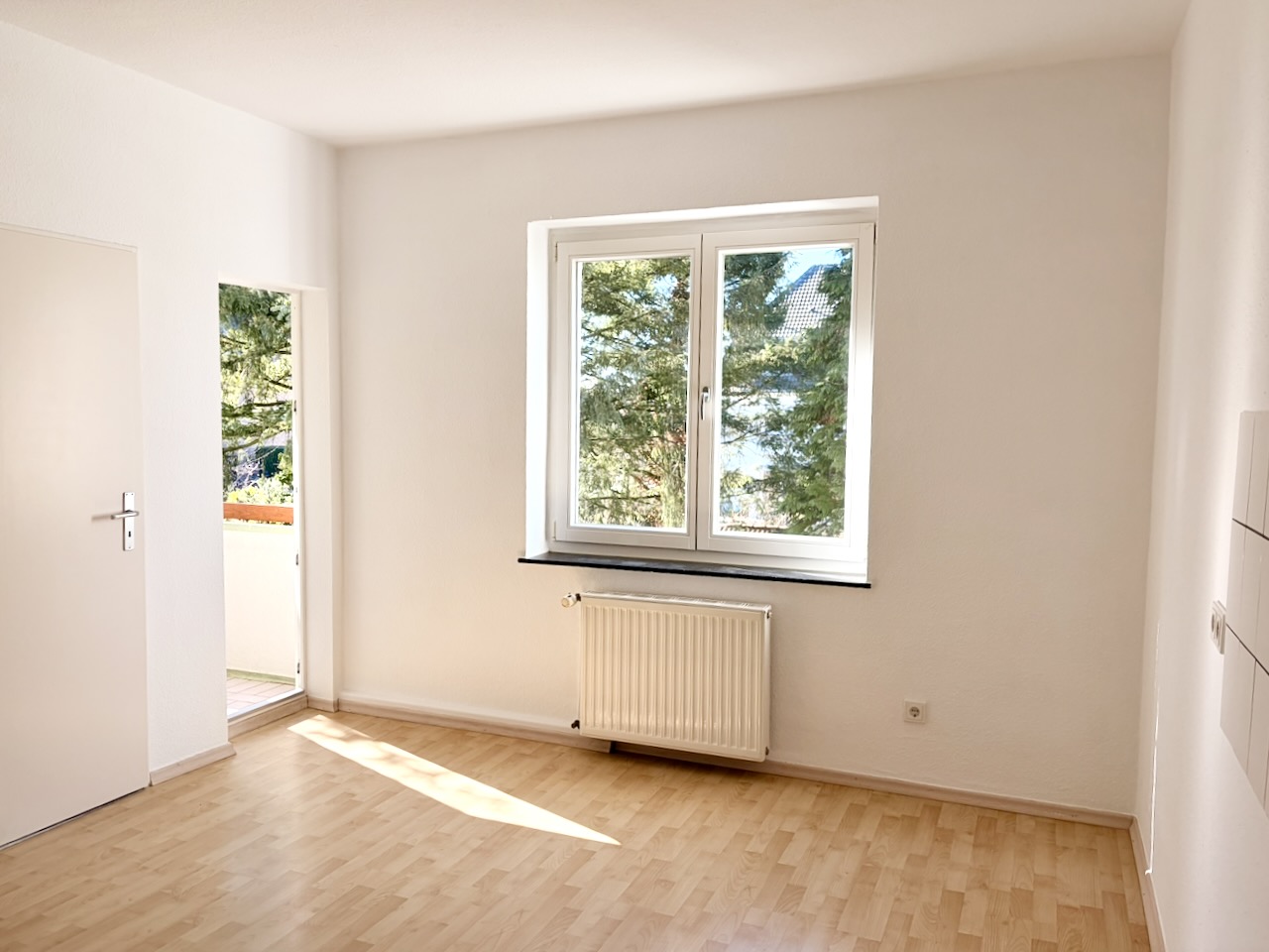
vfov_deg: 53.1
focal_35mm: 26
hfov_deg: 67.3
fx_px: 953
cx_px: 634
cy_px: 476
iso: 50
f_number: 1.6
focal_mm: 5.96
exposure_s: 1/343
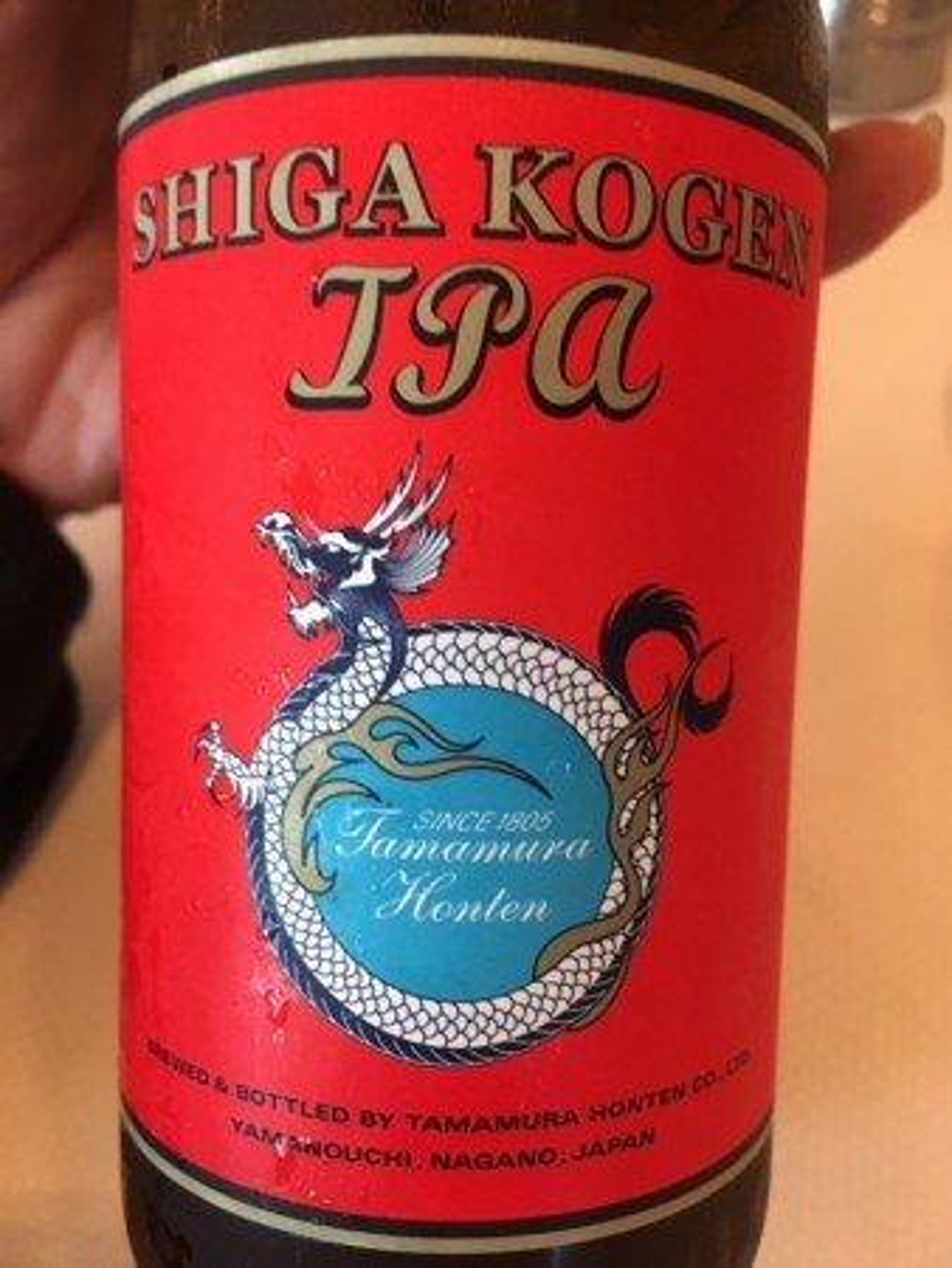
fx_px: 1062
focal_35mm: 29
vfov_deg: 61.6
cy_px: 634
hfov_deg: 48.3
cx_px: 476
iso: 200
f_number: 2.2
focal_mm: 4.15
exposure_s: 1/15
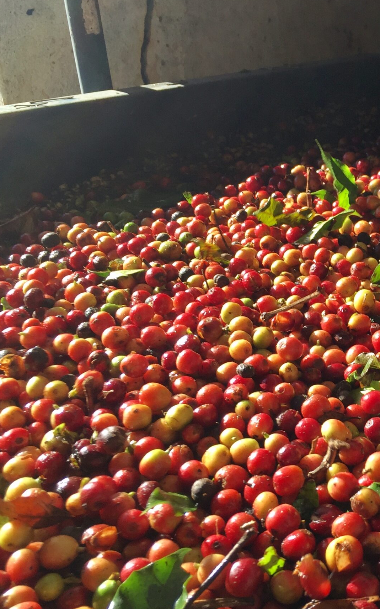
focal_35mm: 46
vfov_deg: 43.5
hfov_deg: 26.1
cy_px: 303
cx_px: 406
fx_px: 762
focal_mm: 4.15
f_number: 2.2
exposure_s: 1/482
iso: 32
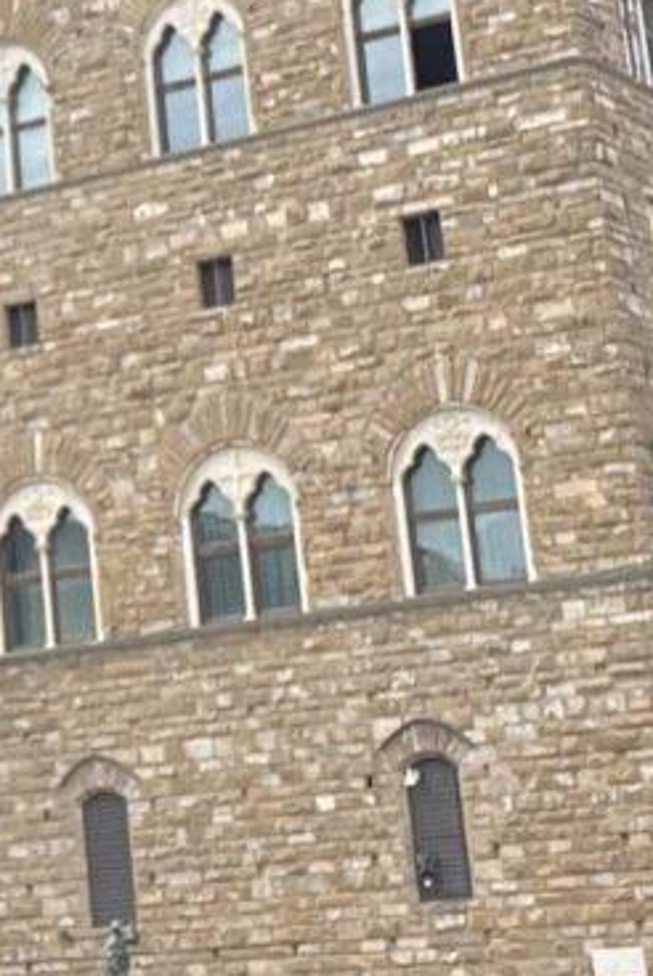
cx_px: -547
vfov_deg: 16.5
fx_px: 3313
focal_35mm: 122
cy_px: 50
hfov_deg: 10.5
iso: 32
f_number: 2.2
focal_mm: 2.71
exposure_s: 1/392
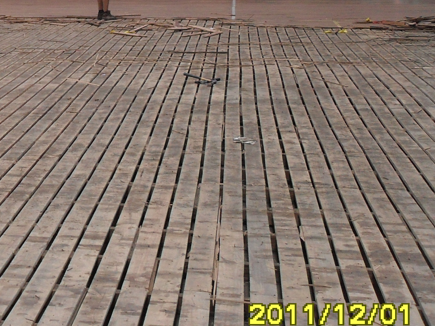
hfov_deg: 22.1
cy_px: 2
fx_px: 1043
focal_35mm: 83
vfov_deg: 17.4
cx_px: -61
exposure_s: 1/45
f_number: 2.8
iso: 120
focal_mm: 6.2
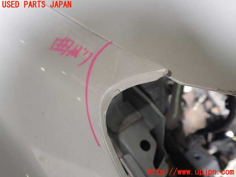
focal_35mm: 32
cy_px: 88
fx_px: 218
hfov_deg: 56.8
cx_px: 118
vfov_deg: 44.2
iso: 100
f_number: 2.4
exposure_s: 1/80
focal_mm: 5.79
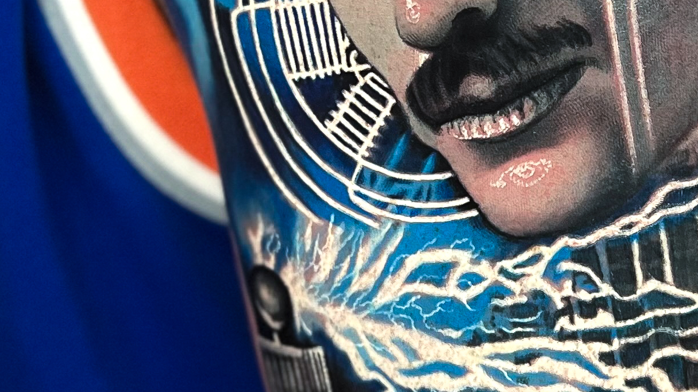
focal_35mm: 94
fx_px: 1740
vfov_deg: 12.6
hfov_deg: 22.4
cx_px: 554
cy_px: -68
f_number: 1.5
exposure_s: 1/60
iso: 200
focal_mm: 5.7
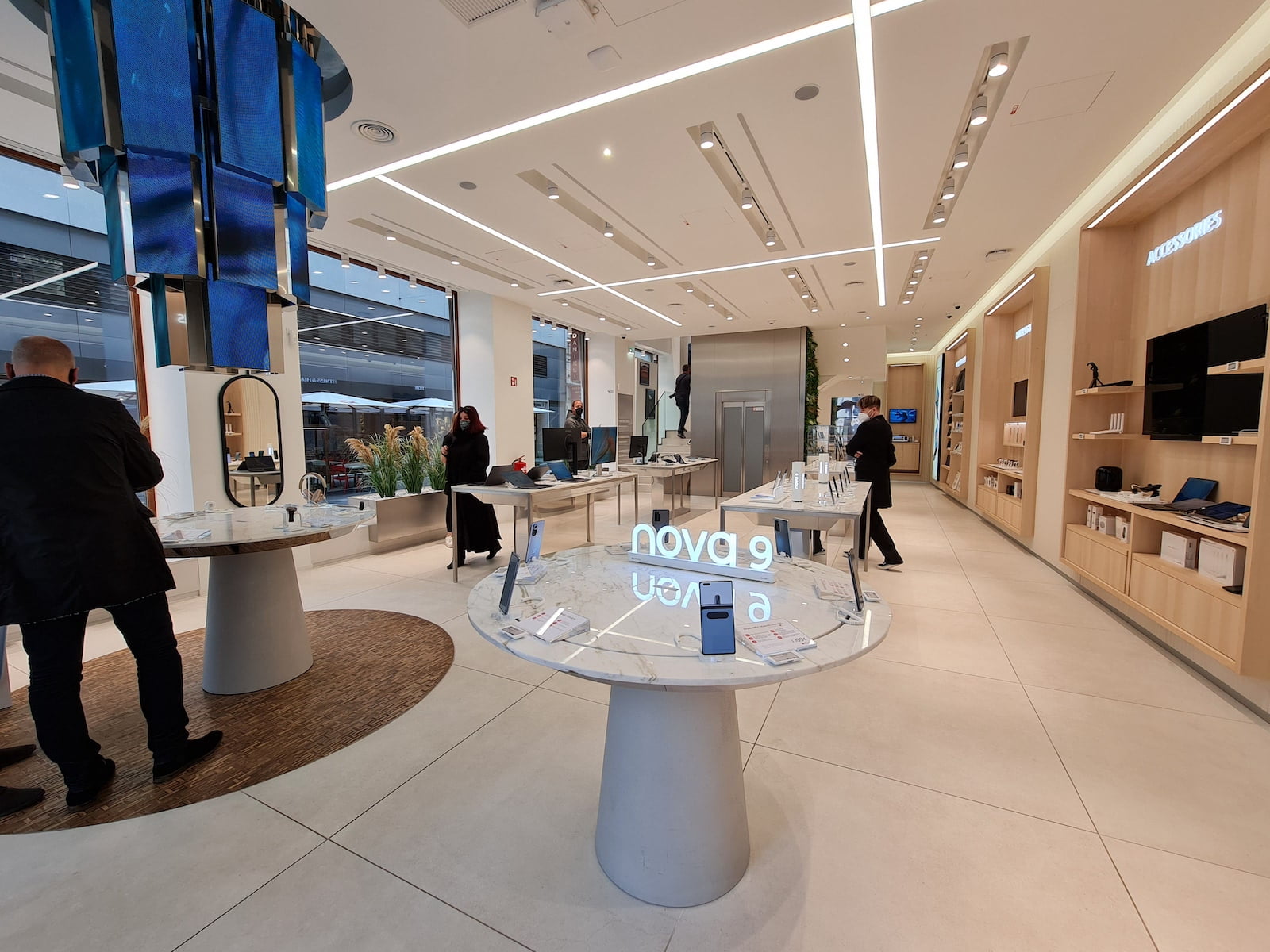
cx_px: 635
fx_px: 477
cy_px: 476
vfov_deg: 89.9
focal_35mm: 13
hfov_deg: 106.2
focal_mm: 2.2
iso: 64
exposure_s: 1/149
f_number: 2.2
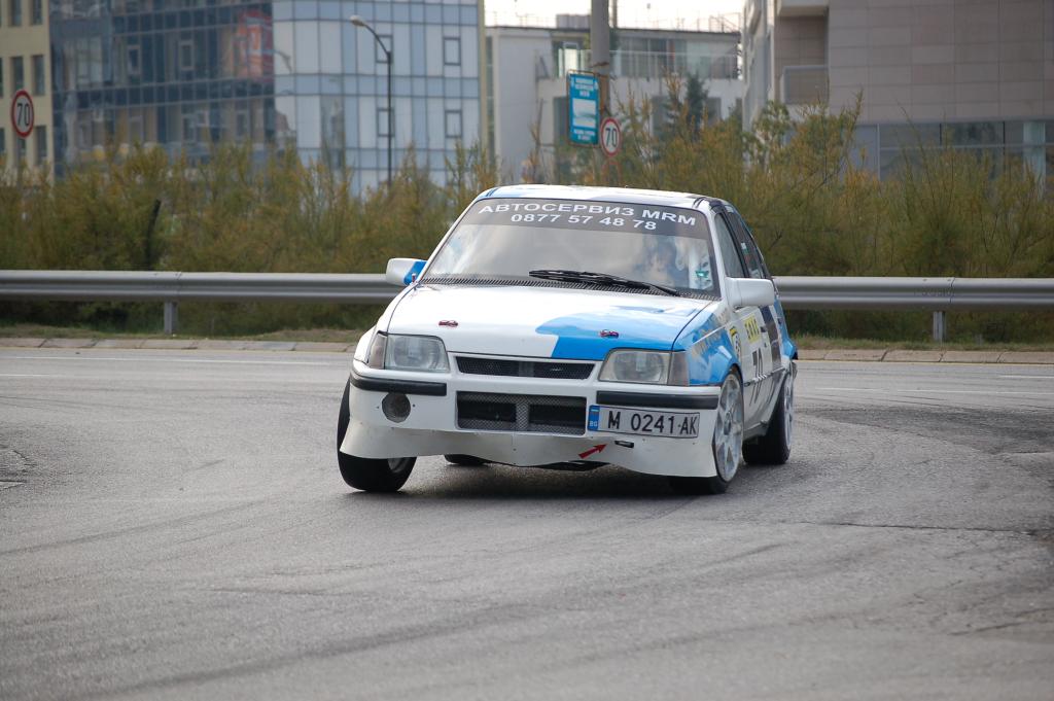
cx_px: 527
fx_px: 4476
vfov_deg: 9.0
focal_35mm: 153
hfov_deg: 13.4
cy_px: 350
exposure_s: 1/1000
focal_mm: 102
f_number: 4.8
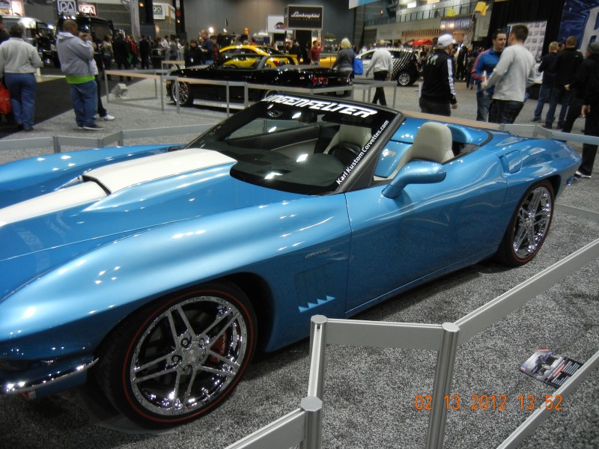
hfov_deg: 60.0
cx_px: 300
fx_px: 519
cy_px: 224
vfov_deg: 46.8
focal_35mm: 30
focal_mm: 5.4
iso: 400
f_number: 3.5
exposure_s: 1/41.7
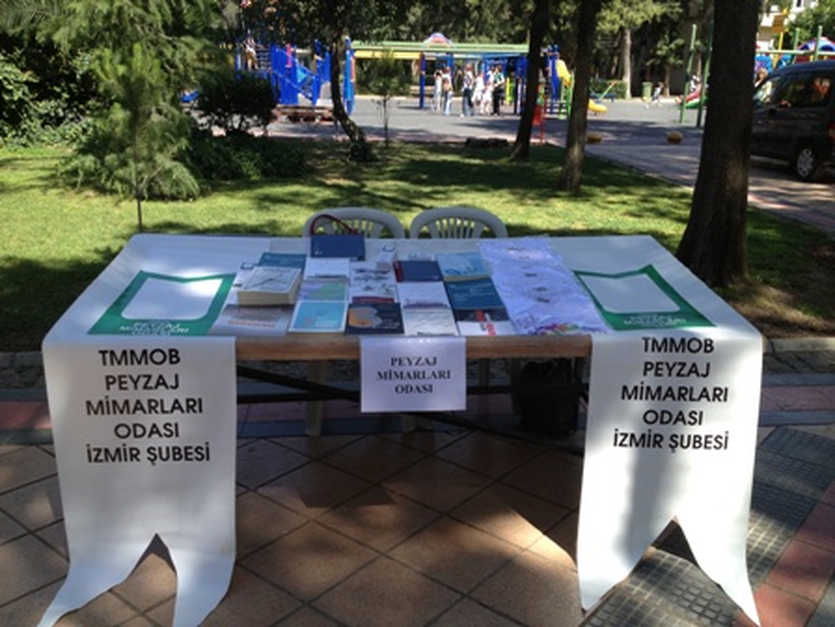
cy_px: 314
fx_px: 844
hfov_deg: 52.6
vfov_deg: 40.7
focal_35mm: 35
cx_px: 418
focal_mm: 4.28
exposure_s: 1/575
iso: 50
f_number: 2.4
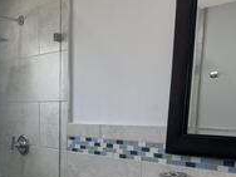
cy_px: 162
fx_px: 348
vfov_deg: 27.5
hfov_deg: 37.1
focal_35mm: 51
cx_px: 78
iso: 125
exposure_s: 1/212
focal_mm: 6.76
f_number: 1.78
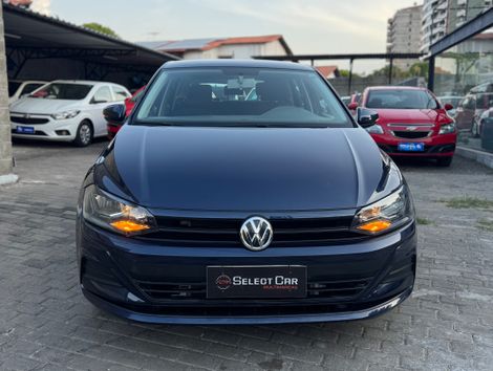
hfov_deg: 71.5
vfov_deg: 56.9
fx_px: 342
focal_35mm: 24
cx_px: 246
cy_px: 186
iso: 80
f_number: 1.78
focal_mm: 6.76
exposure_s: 1/544
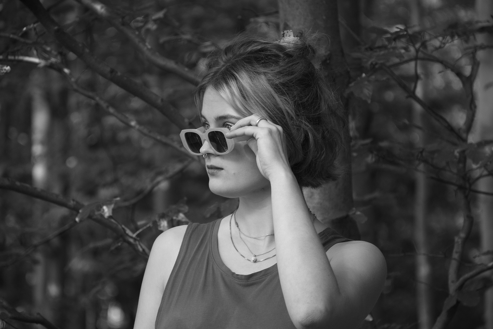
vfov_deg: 6.5
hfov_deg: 9.8
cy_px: 164
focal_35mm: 210
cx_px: 246
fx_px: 2876
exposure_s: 1/60
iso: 400
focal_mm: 140
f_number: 5.6
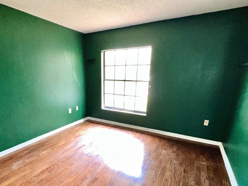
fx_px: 143
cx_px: 108
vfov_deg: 65.1
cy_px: 115
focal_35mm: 20
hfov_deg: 81.3
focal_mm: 2.22
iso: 320
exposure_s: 1/60
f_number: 2.2
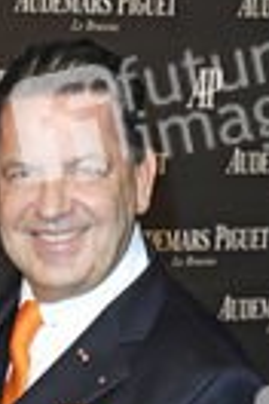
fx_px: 1973
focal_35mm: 176
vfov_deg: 11.3
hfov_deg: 7.7
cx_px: -110
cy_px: 569
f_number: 6.3
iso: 640
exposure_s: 1/160
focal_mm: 58
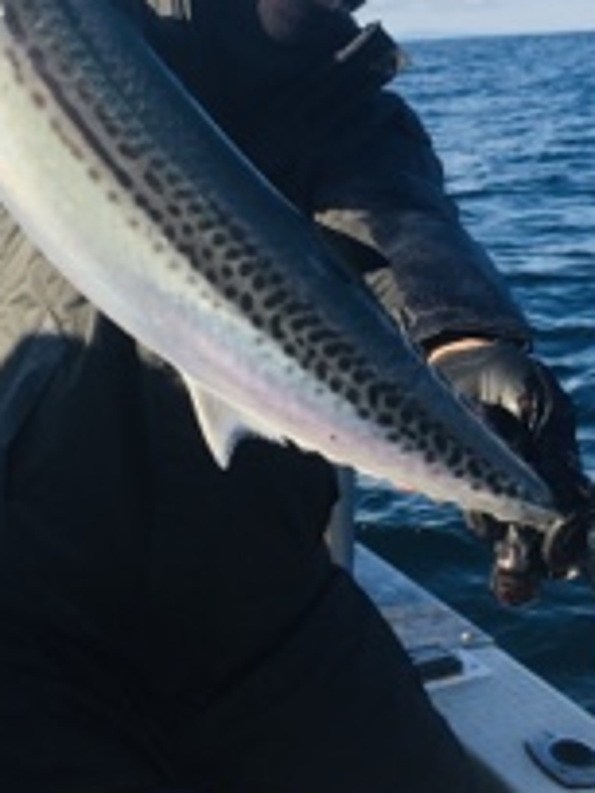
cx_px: 354
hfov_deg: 25.6
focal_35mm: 57
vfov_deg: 33.4
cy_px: 253
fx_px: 1306
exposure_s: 1/761
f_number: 2.2
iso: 25
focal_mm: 4.15
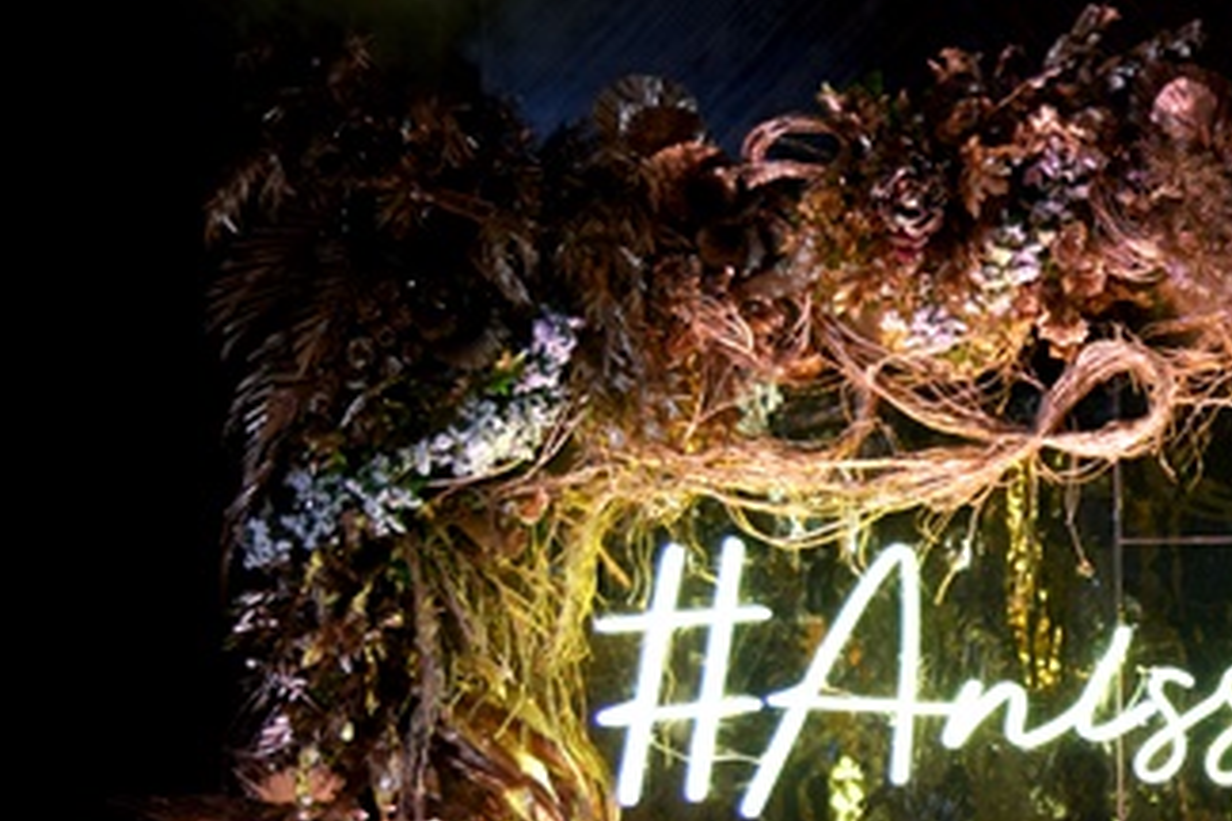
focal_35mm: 107
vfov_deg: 12.6
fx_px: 3669
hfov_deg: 18.2
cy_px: 827
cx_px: 1415
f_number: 4.2
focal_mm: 29
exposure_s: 1/80
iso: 400
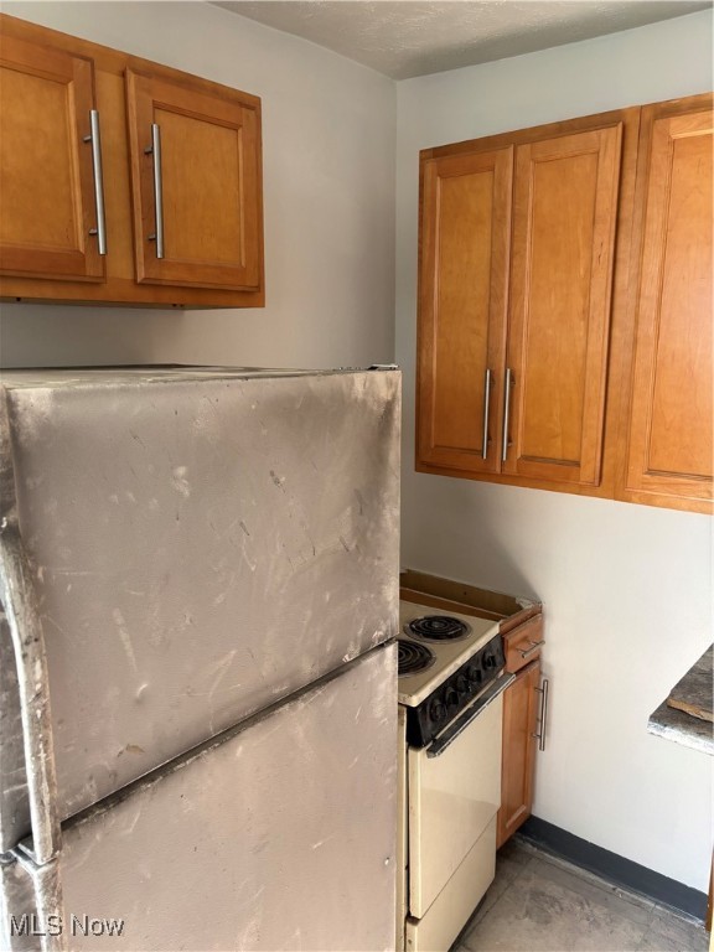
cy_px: 476
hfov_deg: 53.1
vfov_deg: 67.3
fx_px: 715
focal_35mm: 26
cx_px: 357
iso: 80
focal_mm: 5.96
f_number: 1.6
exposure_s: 1/121
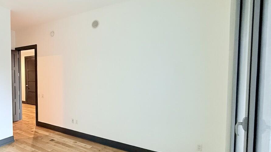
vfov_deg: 49.5
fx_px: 165
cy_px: 82
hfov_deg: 74.4
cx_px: 76
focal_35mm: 23
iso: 400
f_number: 2.2
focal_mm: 2.22
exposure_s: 1/60
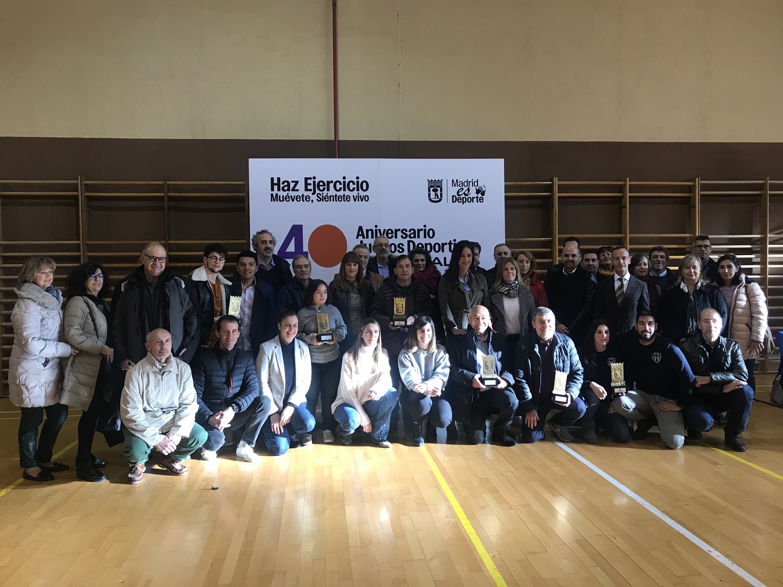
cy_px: 294
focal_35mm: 28
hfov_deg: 63.4
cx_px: 392
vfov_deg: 49.7
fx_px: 633
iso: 25
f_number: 1.8
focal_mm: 3.99
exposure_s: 1/33
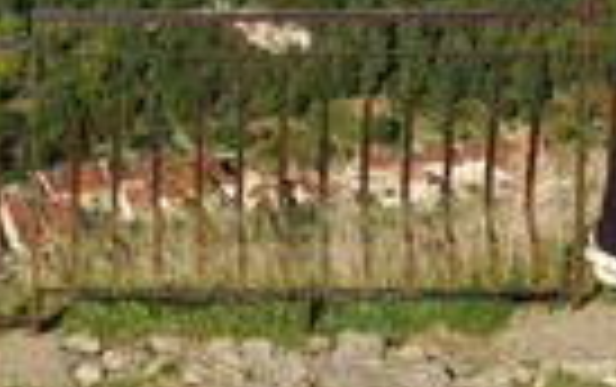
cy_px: -135
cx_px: 2
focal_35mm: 94
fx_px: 1580
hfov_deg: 21.3
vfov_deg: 13.4
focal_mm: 20
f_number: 13
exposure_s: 1/160
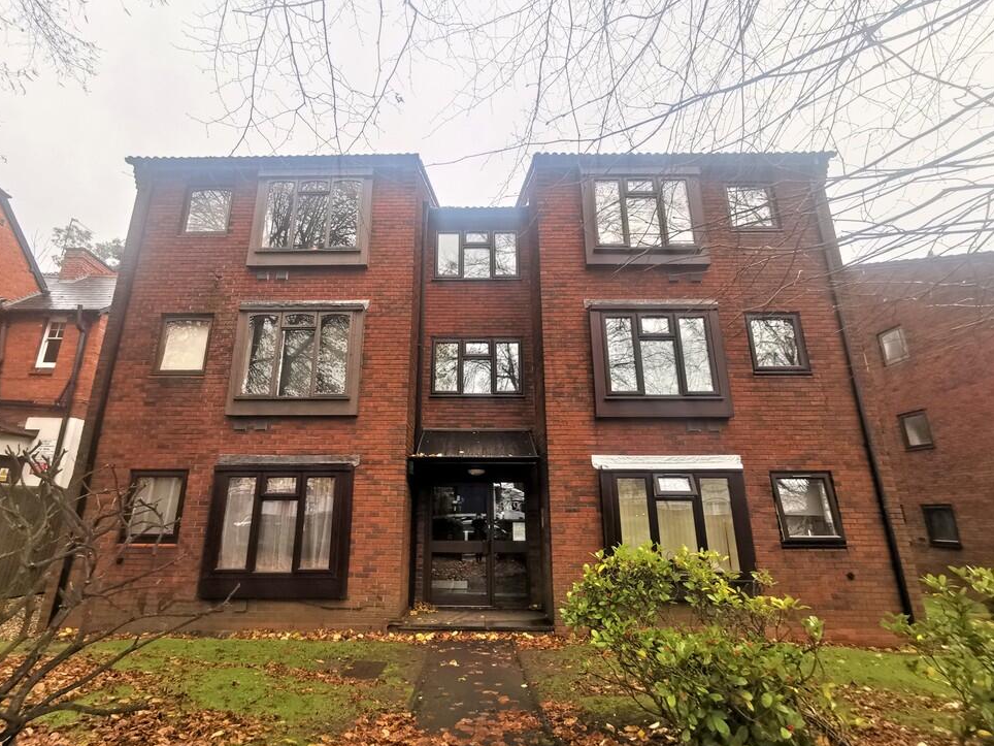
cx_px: 471
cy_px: 379
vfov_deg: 74.7
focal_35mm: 17
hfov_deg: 91.0
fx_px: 488
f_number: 2.2
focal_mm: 3.95
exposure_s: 1/182
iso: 50
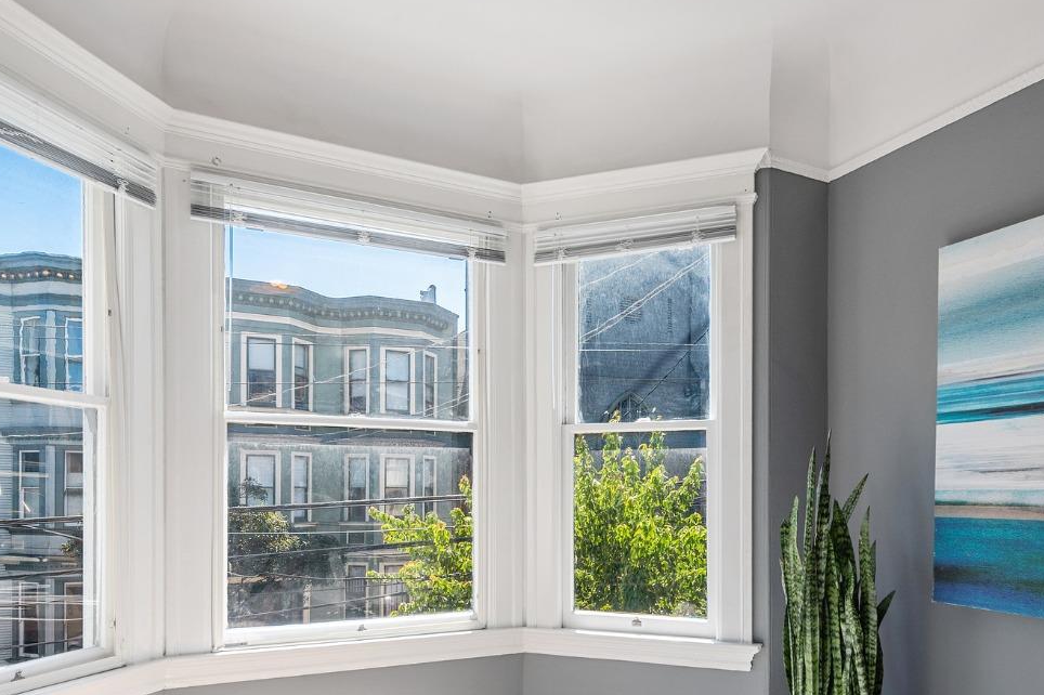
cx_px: 622
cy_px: 492
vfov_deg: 45.3
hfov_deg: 64.9
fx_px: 812
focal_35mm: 28
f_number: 9
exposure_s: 1/60
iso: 125
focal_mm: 18
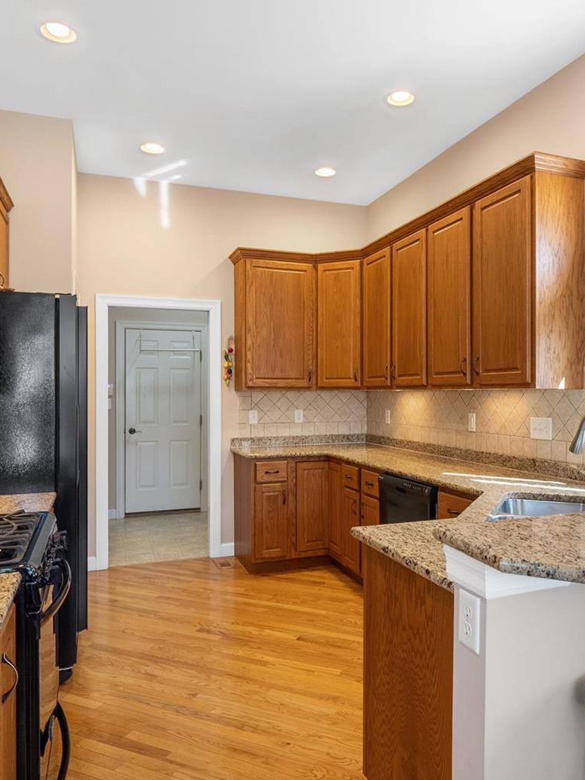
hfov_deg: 56.4
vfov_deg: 71.6
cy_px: 396
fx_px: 541
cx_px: 348
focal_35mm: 24
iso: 400
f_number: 8
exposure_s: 1/10
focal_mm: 8
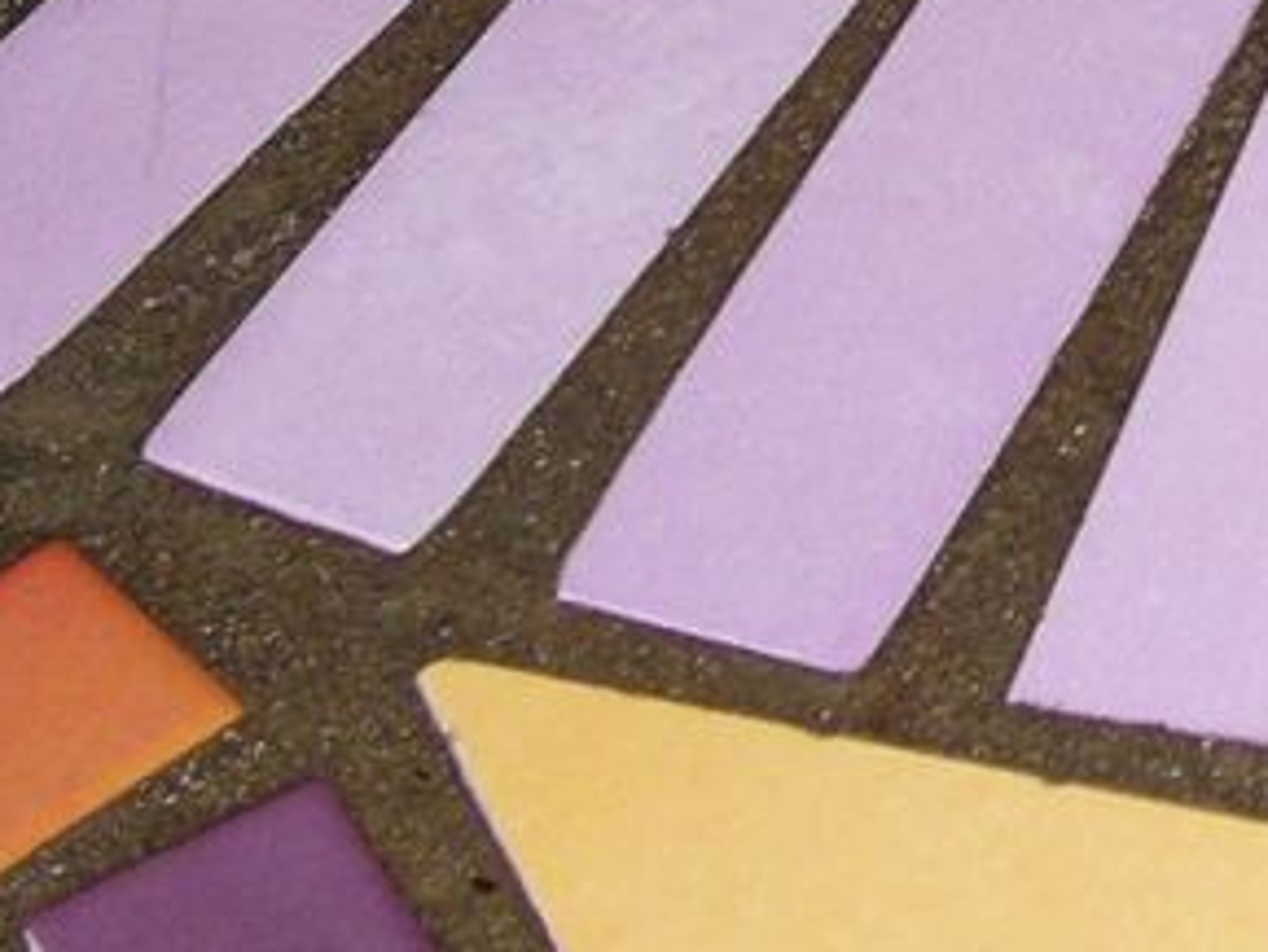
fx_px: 9638
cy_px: -838
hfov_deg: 7.3
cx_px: 2347
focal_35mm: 263
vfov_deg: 5.6
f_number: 3.8
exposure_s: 1/30
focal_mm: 8.8
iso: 100
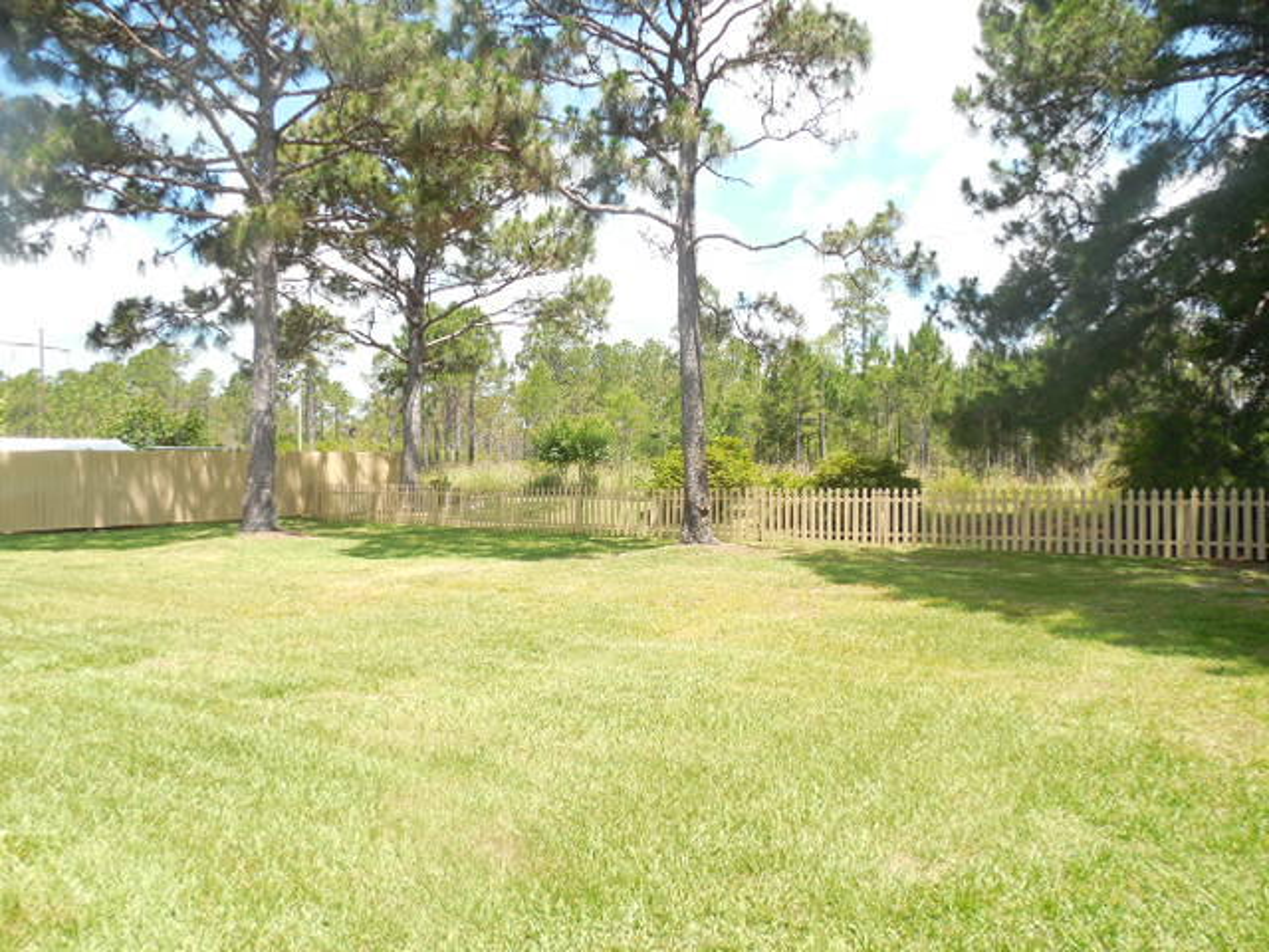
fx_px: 916
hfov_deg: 69.4
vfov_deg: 54.9
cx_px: 634
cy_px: 476
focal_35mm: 25
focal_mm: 4.5
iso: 125
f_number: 3.3
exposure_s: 1/400
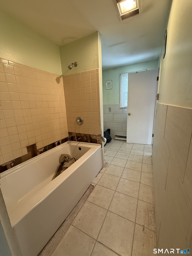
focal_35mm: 14
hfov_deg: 85.7
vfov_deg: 102.1
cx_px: 96
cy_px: 128
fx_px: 104
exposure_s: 1/60
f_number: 2.2
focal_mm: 2.22
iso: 400
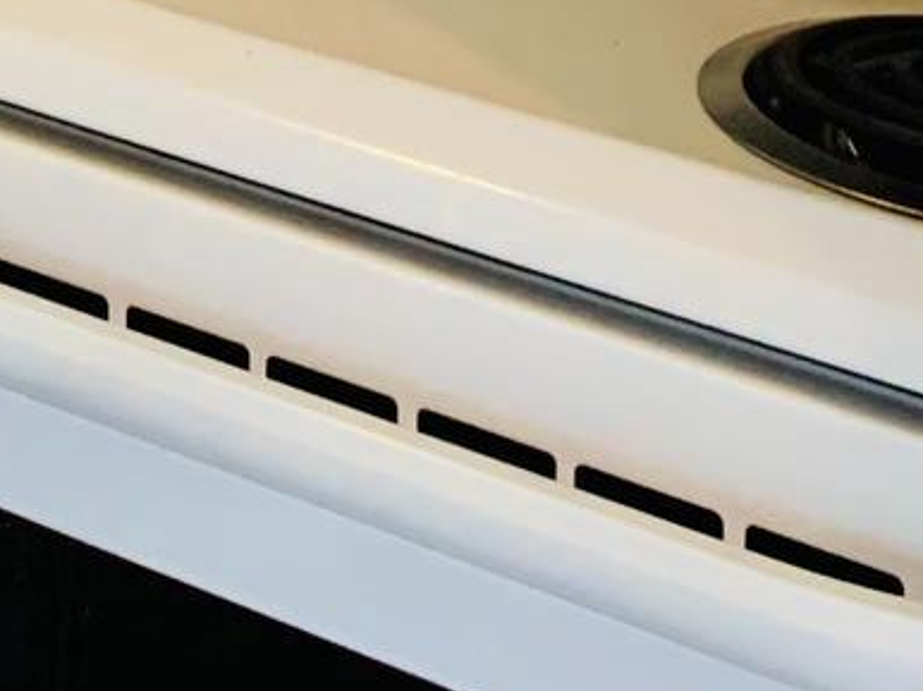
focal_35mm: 138
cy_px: -1078
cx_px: -466
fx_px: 3677
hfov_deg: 13.5
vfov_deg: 9.4
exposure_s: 1/60
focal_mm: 4.25
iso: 320
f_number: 1.8
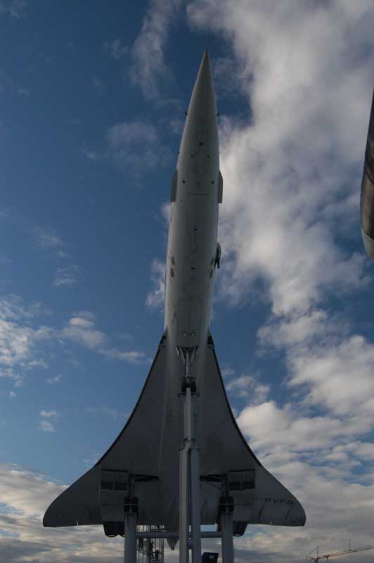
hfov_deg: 36.8
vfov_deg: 53.2
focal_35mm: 36
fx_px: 562
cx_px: 187
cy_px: 282
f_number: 9
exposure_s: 1/320
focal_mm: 24
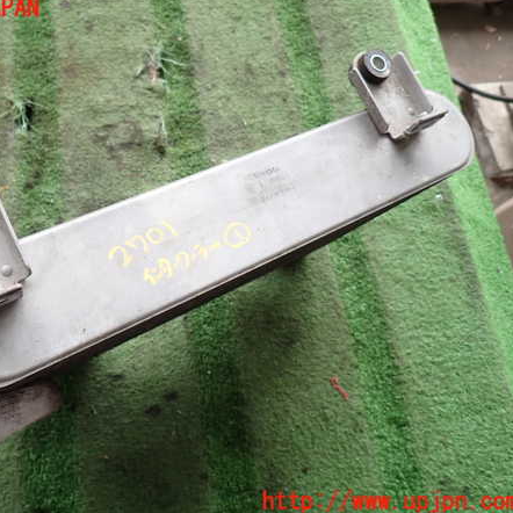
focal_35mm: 30
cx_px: 176
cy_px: 255
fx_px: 503
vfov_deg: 54.0
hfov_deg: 53.1
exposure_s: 1/80
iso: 100
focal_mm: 4.5
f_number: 2
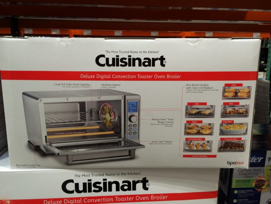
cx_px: 136
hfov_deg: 61.7
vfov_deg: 48.2
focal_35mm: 29
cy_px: 102
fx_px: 227
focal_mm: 4.15
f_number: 2.2
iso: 100
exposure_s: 1/33
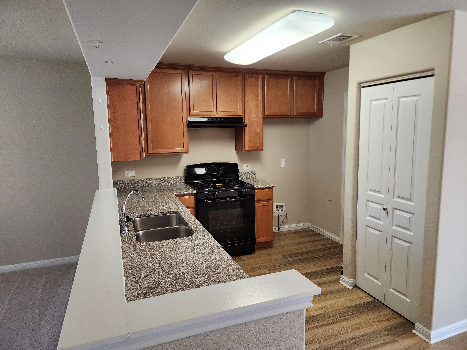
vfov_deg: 58.9
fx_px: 310
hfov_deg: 73.9
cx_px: 234
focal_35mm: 23
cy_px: 175
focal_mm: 6.4
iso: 250
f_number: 1.8
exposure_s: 1/120
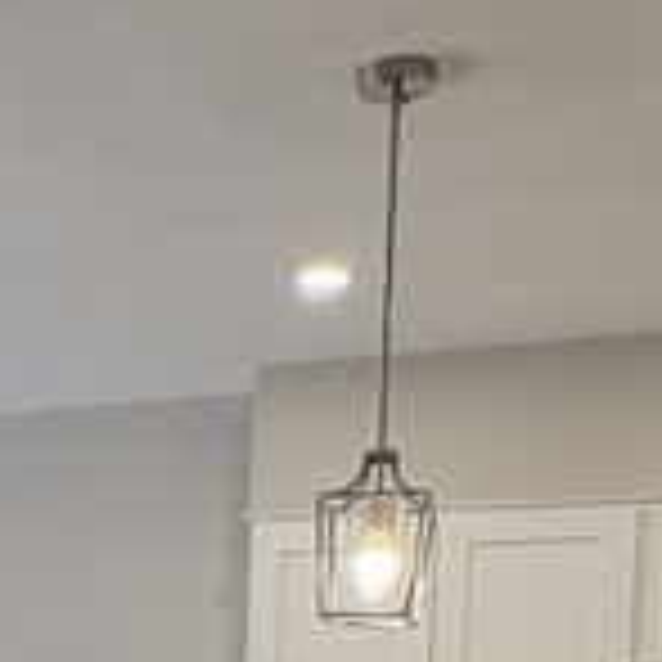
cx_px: -158
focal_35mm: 86
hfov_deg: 18.9
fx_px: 1861
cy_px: 1076
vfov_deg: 17.5
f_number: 2.2
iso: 160
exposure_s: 1/120
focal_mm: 2.22
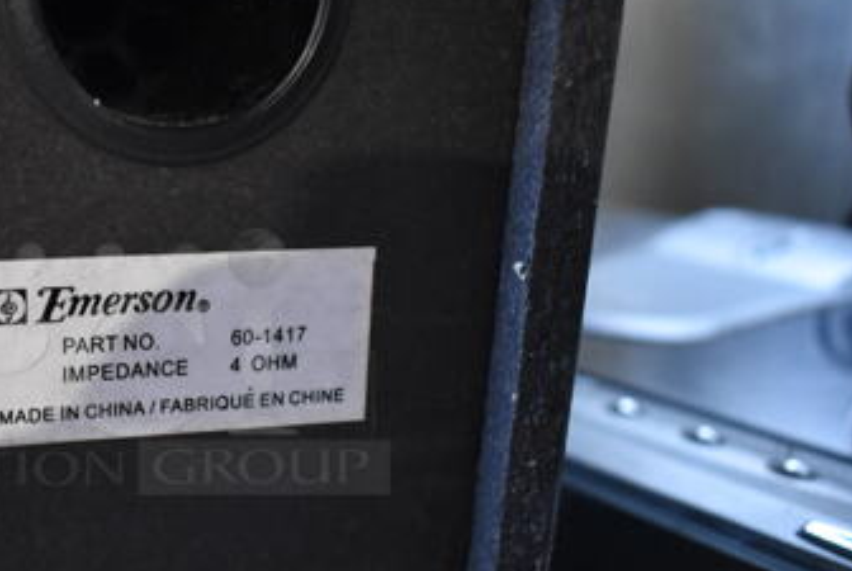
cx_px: 109
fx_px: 1161
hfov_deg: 38.0
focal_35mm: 49
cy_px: 360
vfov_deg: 27.5
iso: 2500
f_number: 3.5
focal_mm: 18
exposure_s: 1/30
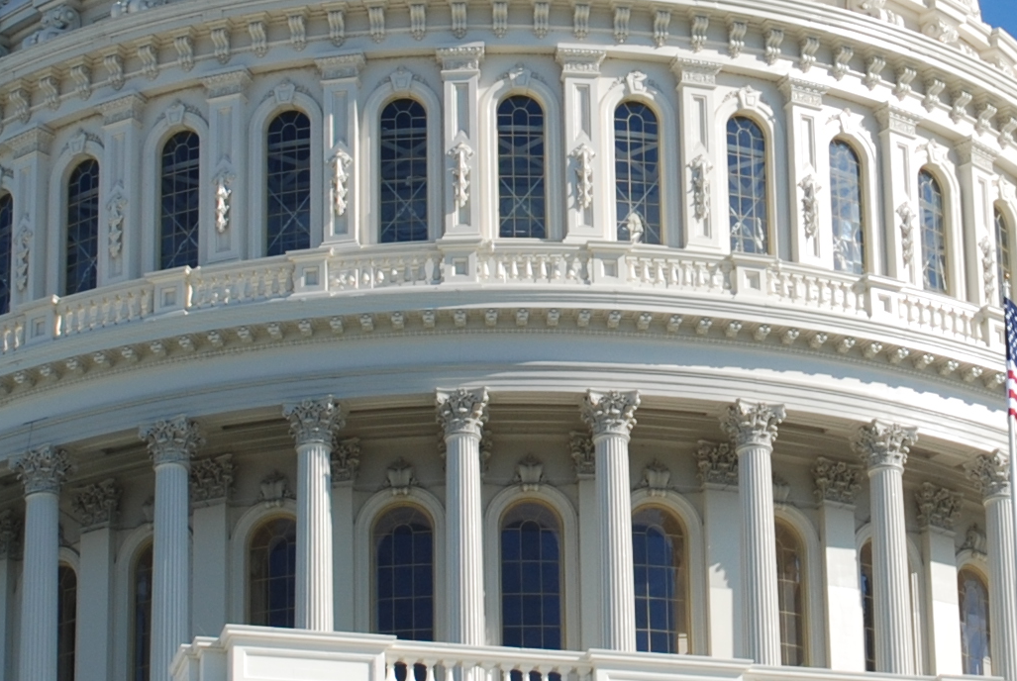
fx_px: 5598
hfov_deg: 10.3
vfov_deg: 7.0
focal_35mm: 198
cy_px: 150
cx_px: 859
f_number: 7.1
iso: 100
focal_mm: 35
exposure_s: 1/200
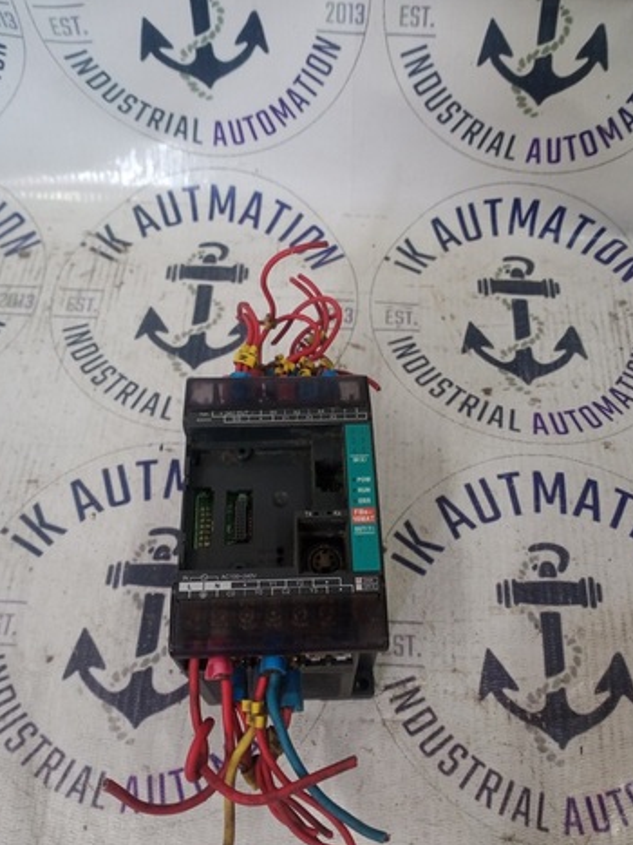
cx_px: 330
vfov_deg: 60.0
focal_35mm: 30
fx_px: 732
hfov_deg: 46.8
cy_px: 431
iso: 506
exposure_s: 1/33.3
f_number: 1.8
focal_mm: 4.05
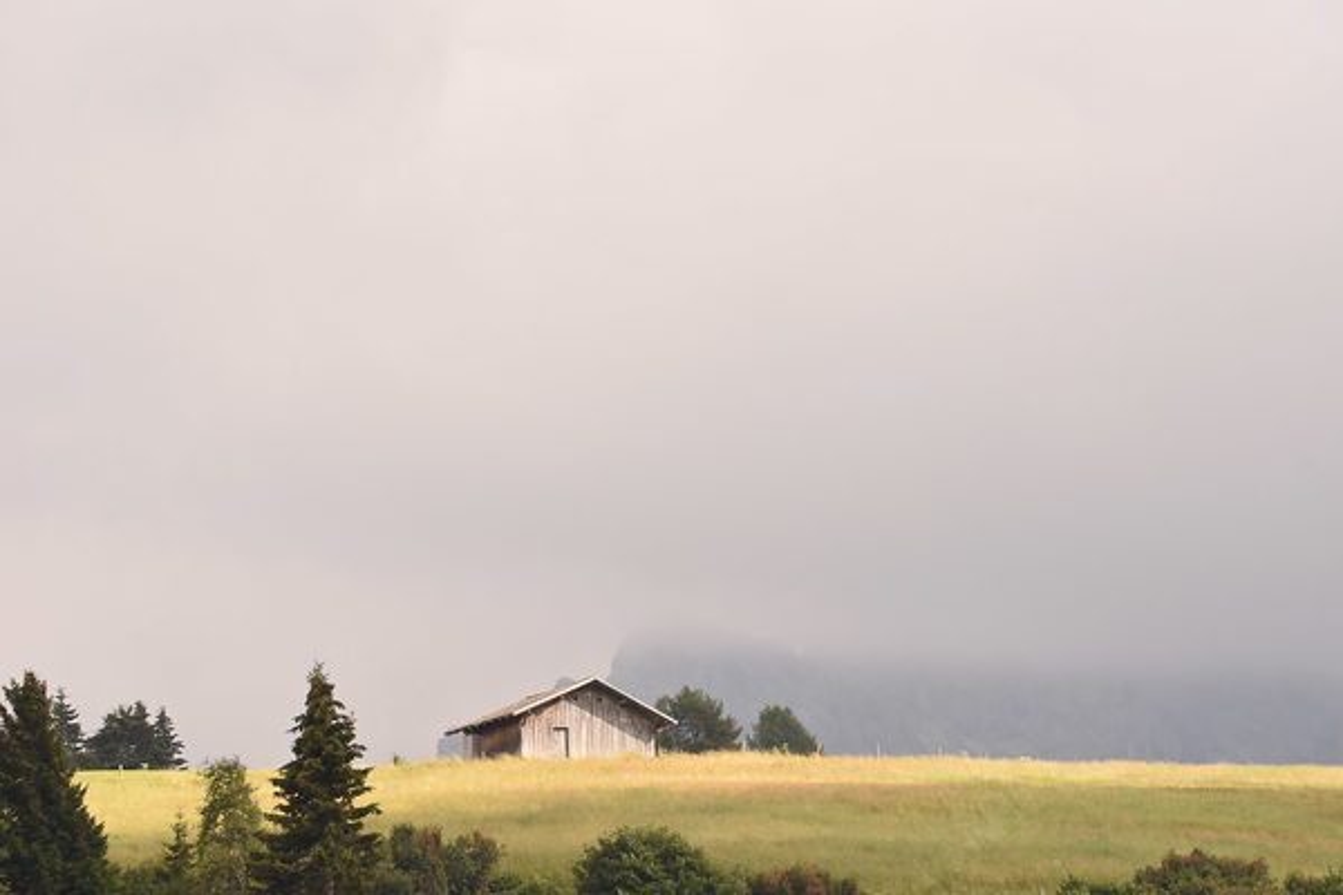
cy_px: 448
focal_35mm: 250
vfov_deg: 5.5
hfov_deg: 8.2
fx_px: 9326
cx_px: 672
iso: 1600
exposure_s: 1/1250
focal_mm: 250
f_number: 11
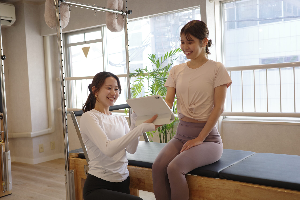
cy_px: 100
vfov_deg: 33.4
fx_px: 333
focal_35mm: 40
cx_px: 150
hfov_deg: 48.5
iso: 200
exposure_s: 1/60
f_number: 2.8
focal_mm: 26
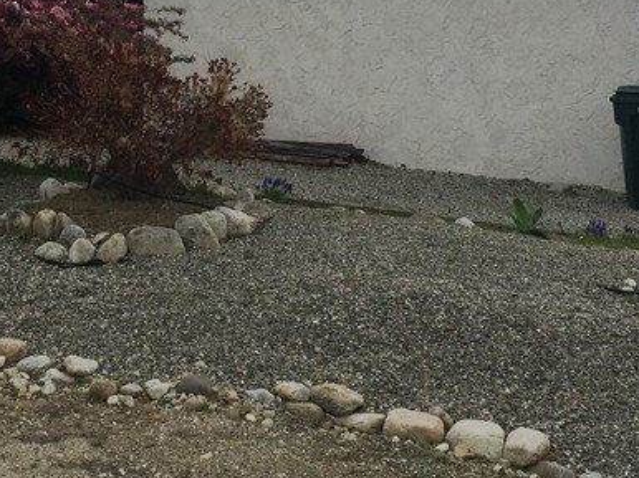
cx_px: 200
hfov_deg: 25.2
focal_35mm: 77
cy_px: 7
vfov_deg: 18.6
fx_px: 1421
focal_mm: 4.15
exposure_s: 1/2825
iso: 32
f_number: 2.2
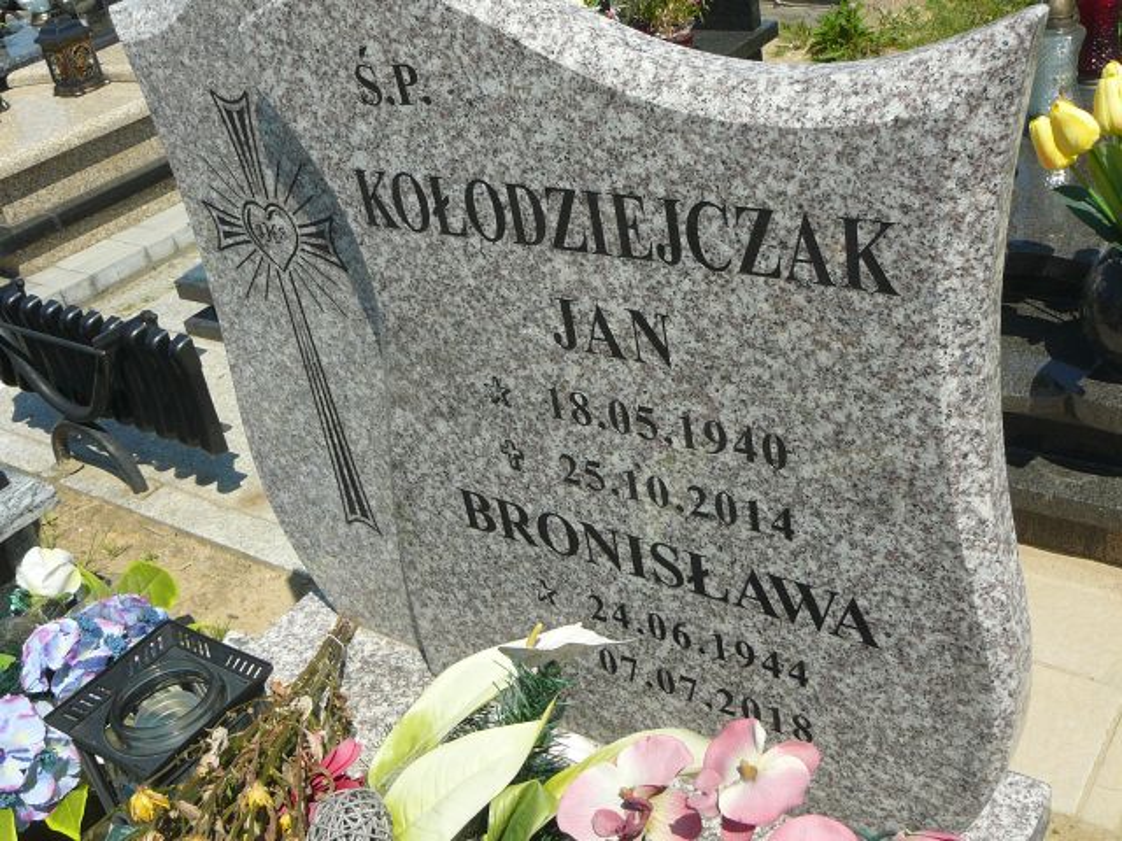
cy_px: 420
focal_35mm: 39
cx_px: 561
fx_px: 1264
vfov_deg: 36.8
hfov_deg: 47.9
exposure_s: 1/500
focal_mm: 5.8
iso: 80
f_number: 5
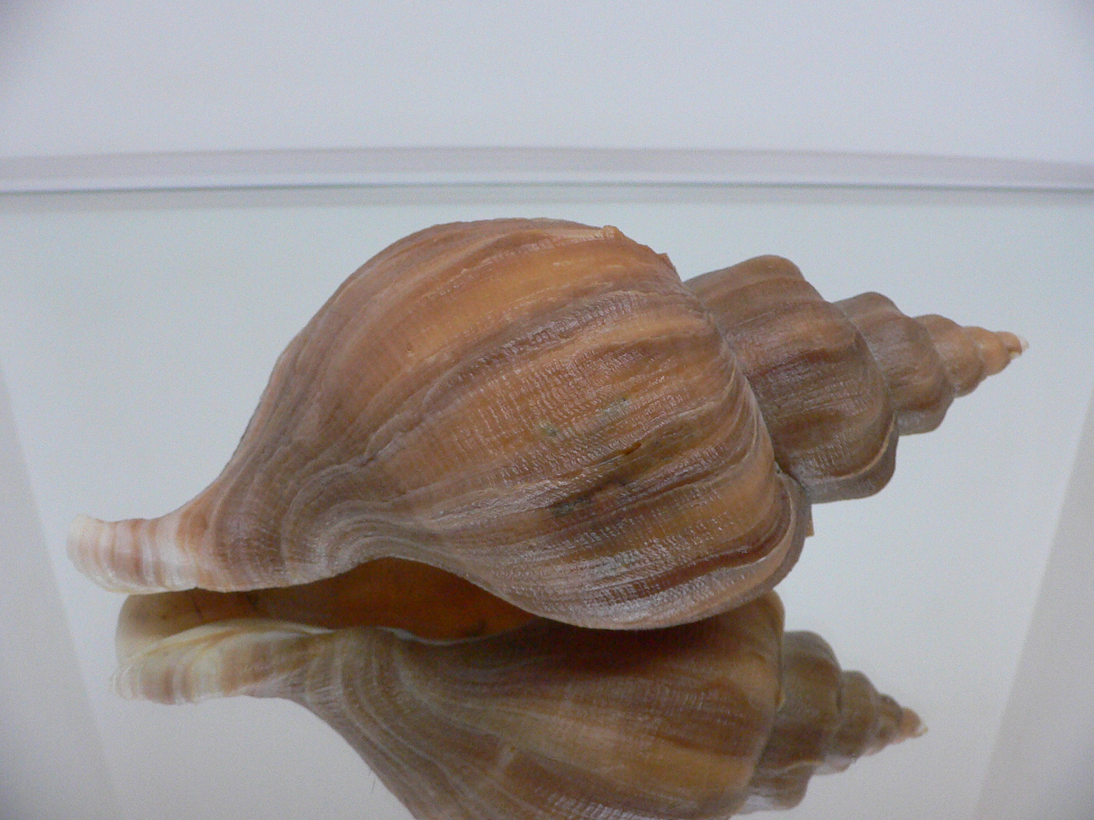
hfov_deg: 51.4
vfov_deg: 39.7
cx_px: 543
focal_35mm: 36
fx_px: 1138
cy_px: 404
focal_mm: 4.6
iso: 200
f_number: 2.8
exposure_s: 1/50
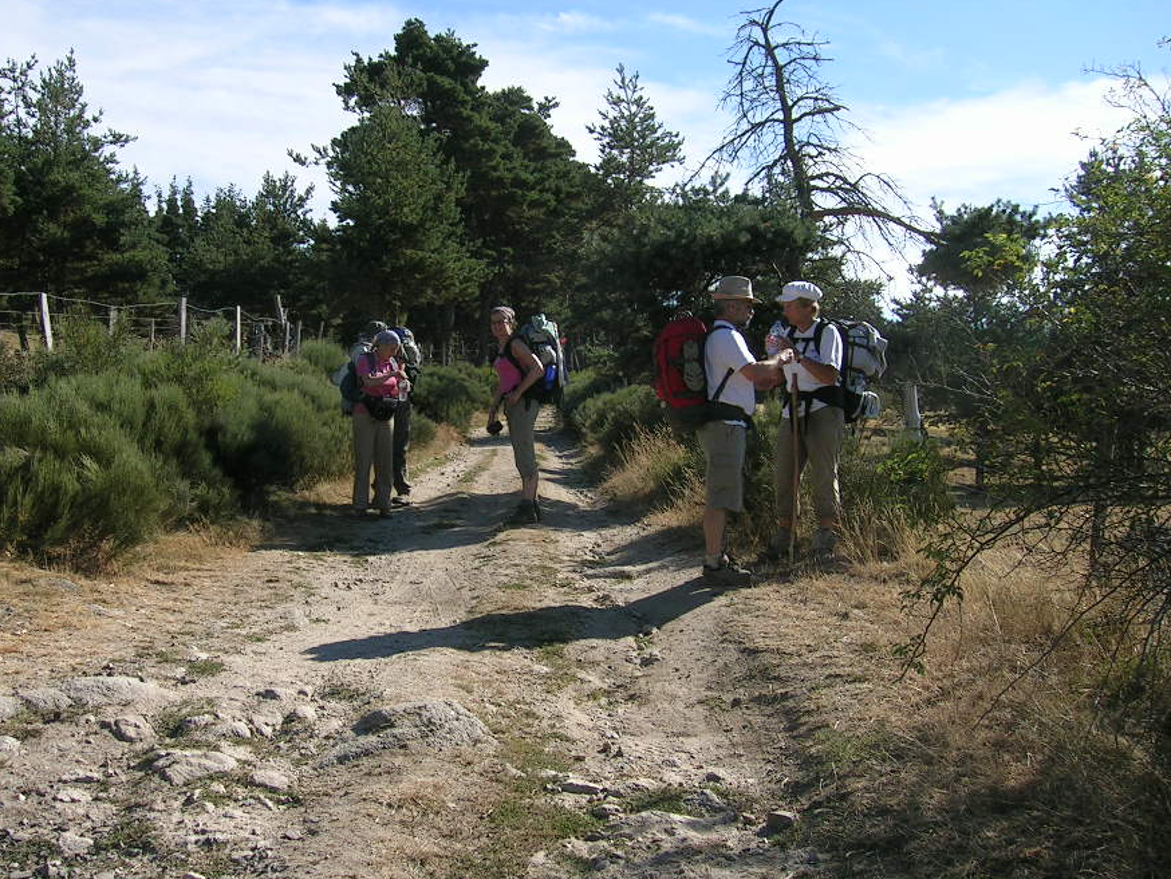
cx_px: 521
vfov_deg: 35.1
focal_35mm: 41
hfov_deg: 45.7
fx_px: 1387
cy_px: 409
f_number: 4.8
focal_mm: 5.4
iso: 50
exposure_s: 1/364
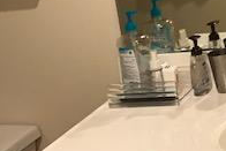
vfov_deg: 14.1
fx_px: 597
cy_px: -17
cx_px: 349
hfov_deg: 18.7
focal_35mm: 95
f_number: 1.8
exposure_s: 1/24
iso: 40
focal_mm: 3.99
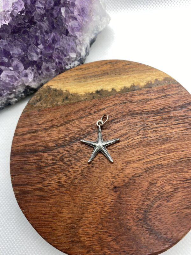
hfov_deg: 53.1
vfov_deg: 67.3
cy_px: 128
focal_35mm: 26
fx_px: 191
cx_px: 96
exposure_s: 1/106
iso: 32
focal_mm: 4.25
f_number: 1.8
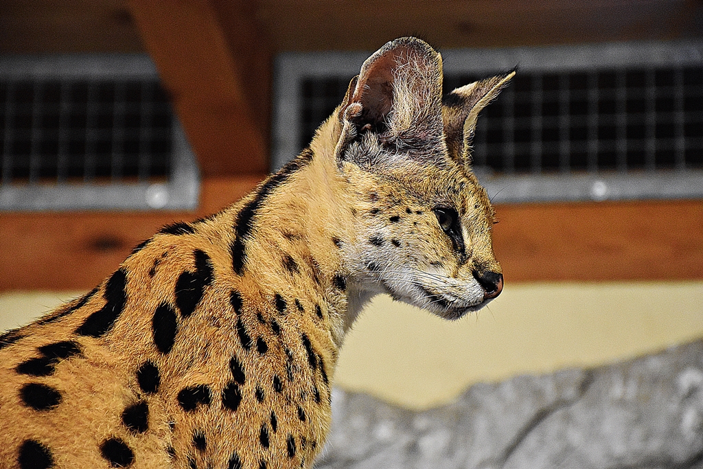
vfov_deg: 9.2
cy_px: 234
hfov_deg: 13.7
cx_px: 352
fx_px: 2929
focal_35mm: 150
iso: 5600
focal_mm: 100
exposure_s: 1/125
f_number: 5.6
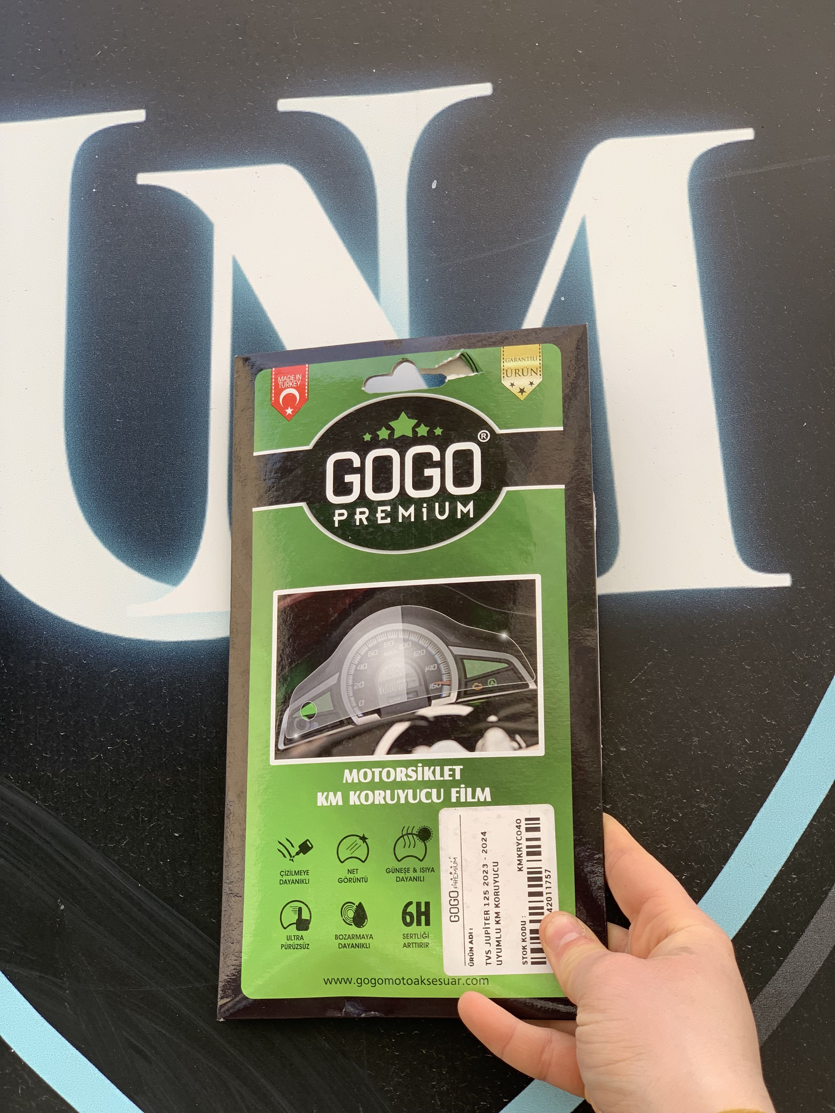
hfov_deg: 28.0
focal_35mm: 52
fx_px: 1672
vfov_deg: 36.8
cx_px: 418
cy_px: 556
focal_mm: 6
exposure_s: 1/122
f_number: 2.4
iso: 16
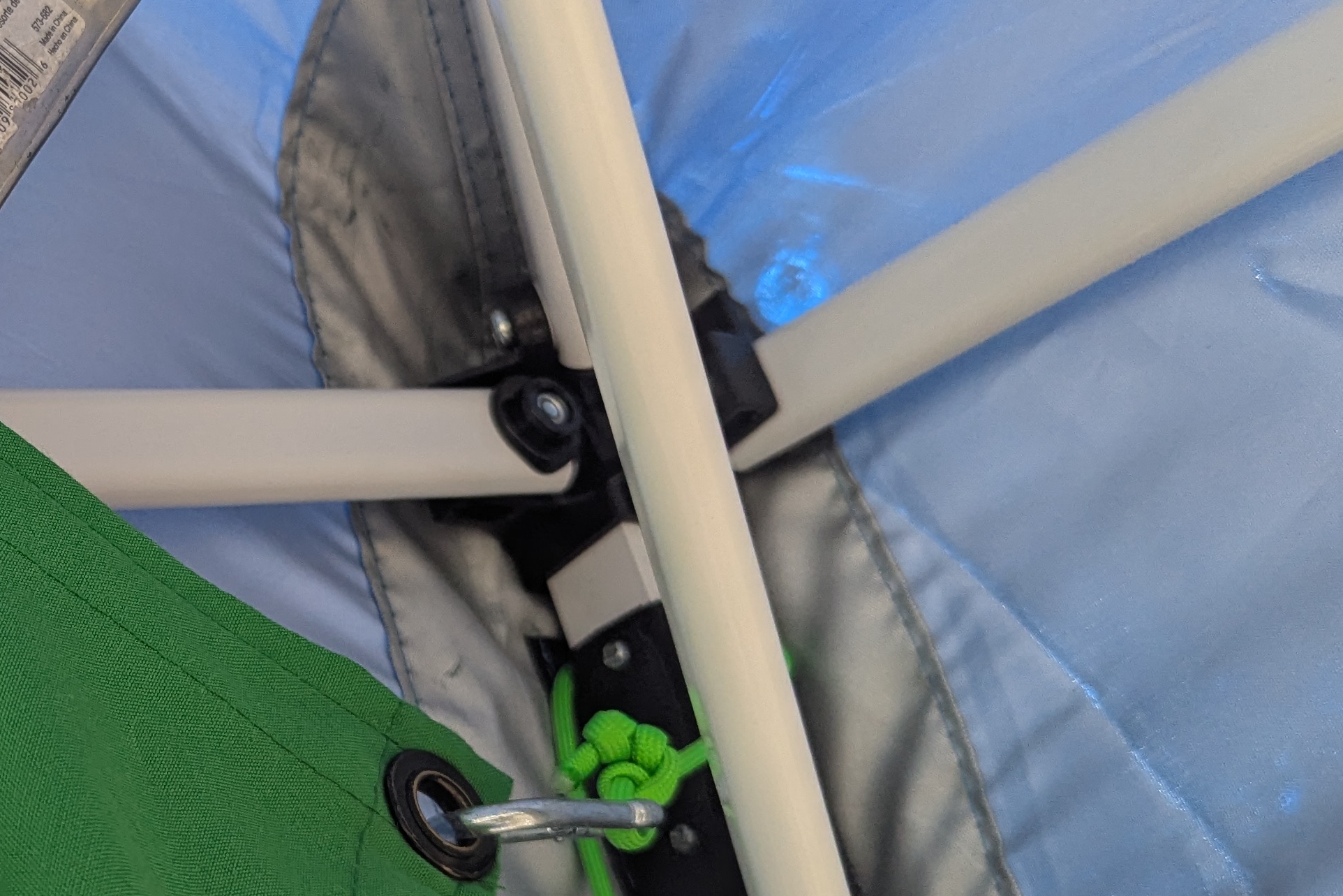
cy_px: 508
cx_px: 80
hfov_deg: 34.9
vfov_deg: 25.5
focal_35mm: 53
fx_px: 1977
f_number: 1.85
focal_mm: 6.81
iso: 520
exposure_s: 1/943
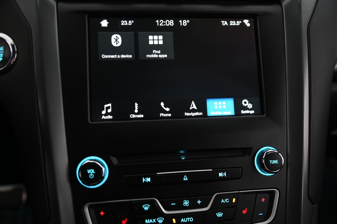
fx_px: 355
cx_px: 168
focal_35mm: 38
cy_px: 112
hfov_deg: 50.7
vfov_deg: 35.0
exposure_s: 1/25
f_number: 4
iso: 2000
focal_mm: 38
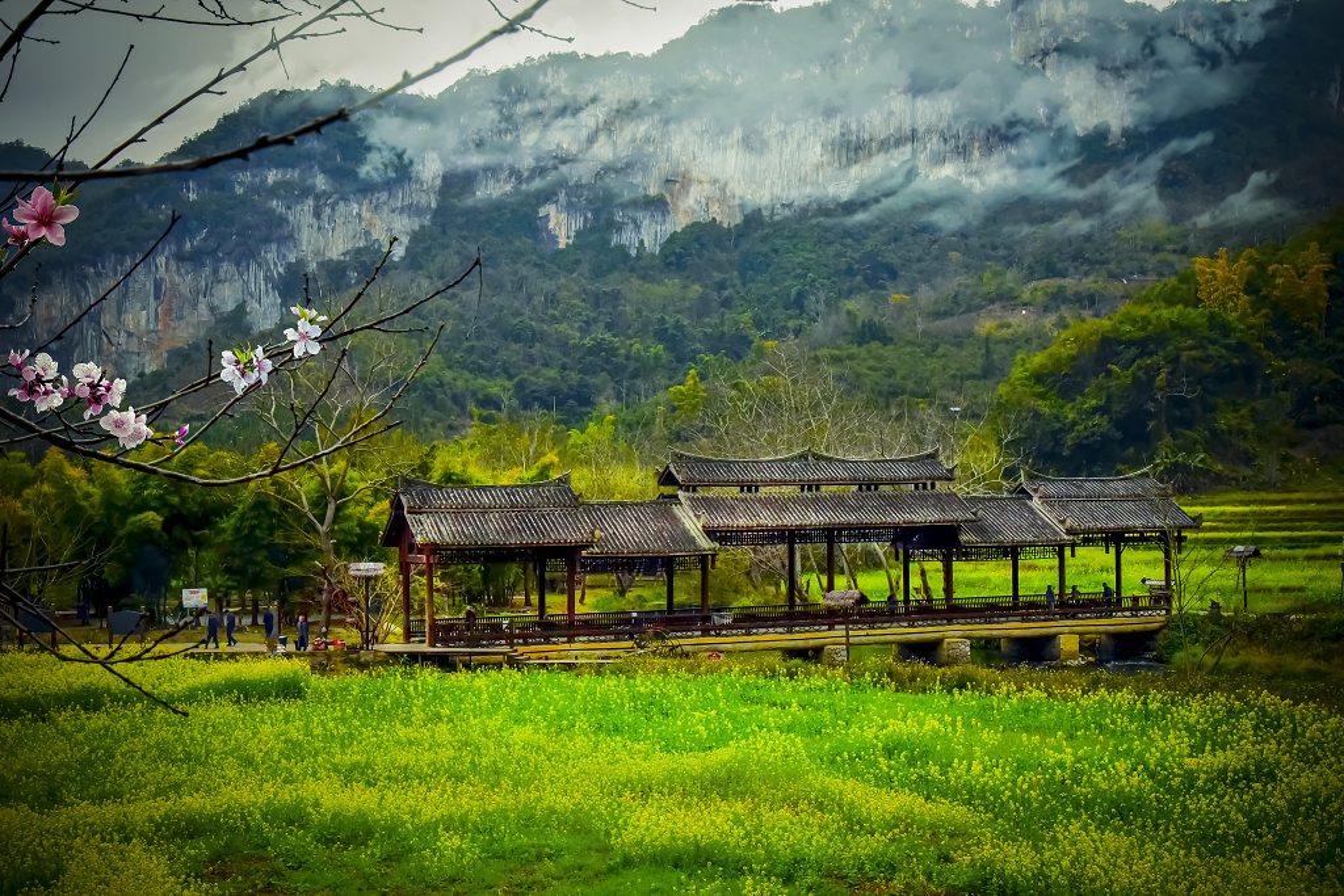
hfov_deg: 42.7
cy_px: 448
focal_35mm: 46
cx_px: 672
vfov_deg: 29.3
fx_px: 1717
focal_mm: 46
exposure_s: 1/1250
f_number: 18
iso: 4000
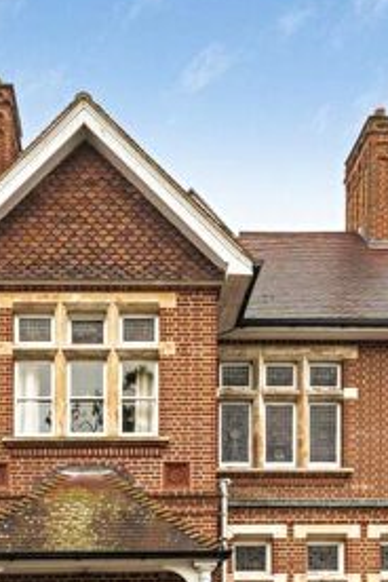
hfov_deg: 34.5
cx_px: 154
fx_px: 622
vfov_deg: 48.4
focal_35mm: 39
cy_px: 427
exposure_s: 1/80
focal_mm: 15.2
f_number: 10
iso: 320
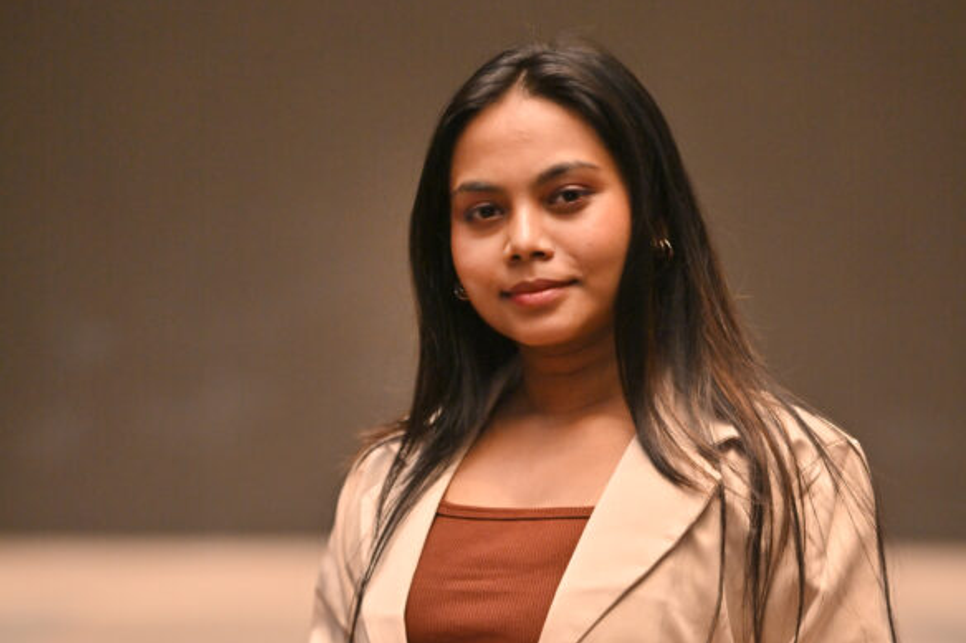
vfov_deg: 9.1
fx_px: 3997
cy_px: 658
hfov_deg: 13.8
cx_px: 552
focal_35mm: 149
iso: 400
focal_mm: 85
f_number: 1.8
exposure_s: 1/200
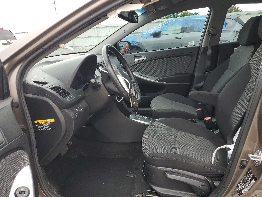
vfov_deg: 53.1
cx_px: 131
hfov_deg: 67.3
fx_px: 197
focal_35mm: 26
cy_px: 98
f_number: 1.5
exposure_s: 1/156
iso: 50
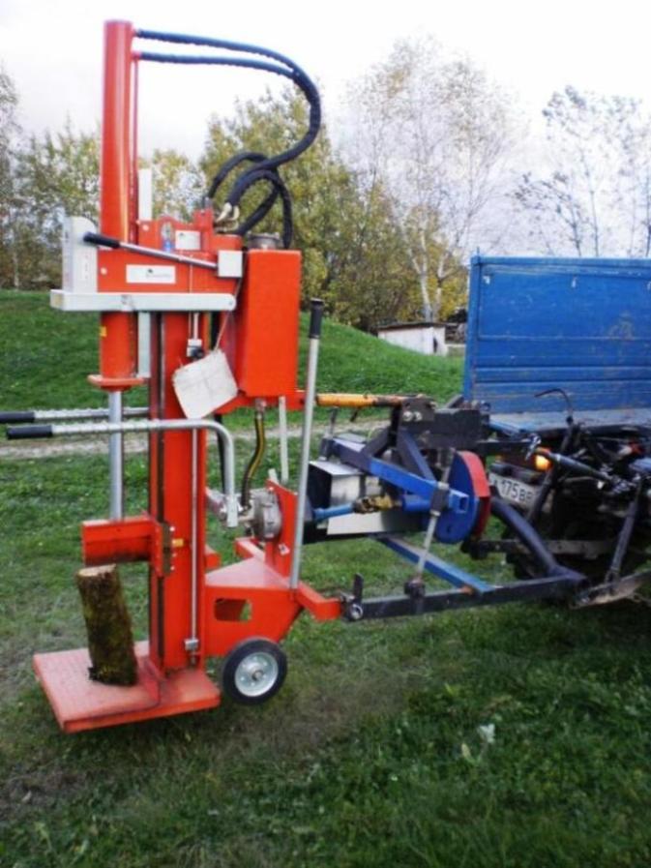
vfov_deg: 49.0
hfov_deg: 37.7
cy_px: 434
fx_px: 953
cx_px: 326
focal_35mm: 38
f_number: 3.1
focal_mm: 6.3
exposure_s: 1/60
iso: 100
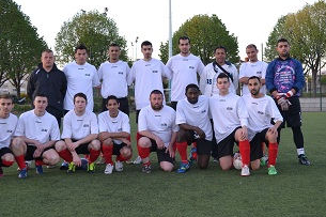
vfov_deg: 23.0
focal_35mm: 59
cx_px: 171
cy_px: 105
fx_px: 534
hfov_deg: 33.9
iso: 400
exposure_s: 1/100
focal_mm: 30
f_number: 4.5
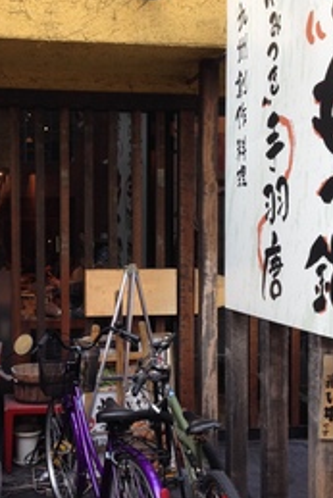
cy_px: 273
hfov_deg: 25.4
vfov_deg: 37.5
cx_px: 108
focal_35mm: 53
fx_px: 734
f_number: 2.4
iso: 100
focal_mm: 4.12
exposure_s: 1/120
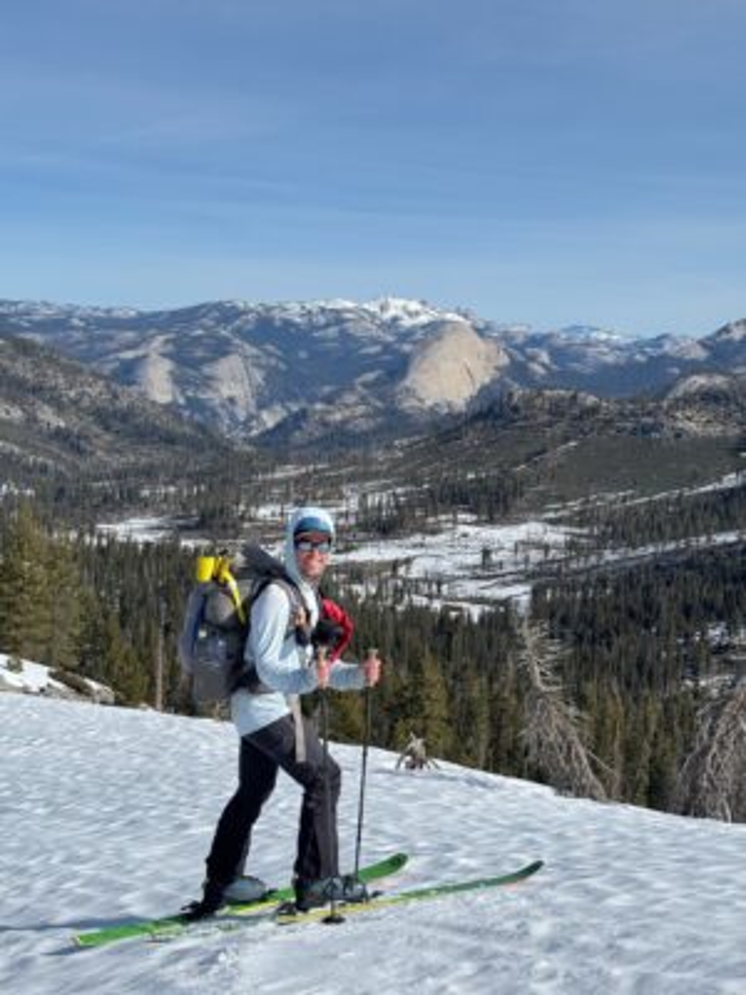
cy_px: 498
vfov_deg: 39.7
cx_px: 373
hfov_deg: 30.3
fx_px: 1379
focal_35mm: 48
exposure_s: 1/7937
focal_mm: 6.76
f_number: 1.78
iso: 64
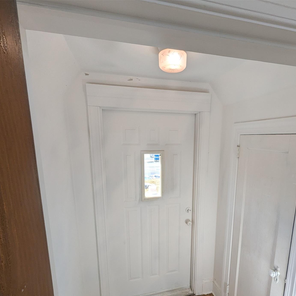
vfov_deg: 83.7
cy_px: 164
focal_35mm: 17
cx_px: 170
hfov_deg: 83.4
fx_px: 164
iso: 47
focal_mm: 1.95
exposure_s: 1/233
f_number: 2.2
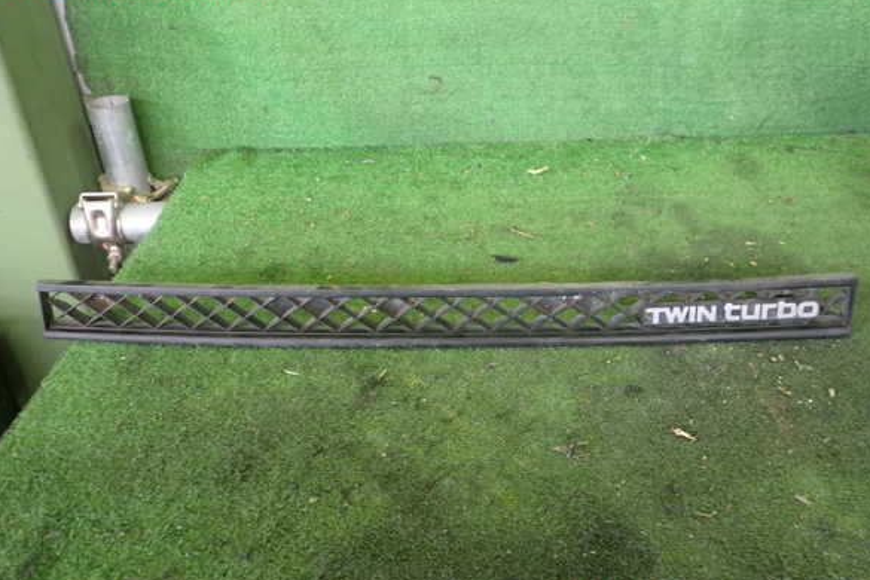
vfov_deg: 41.1
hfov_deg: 58.7
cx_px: 442
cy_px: 293
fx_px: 773
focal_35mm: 32
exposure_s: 1/30
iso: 500
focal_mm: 5.4
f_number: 2.3
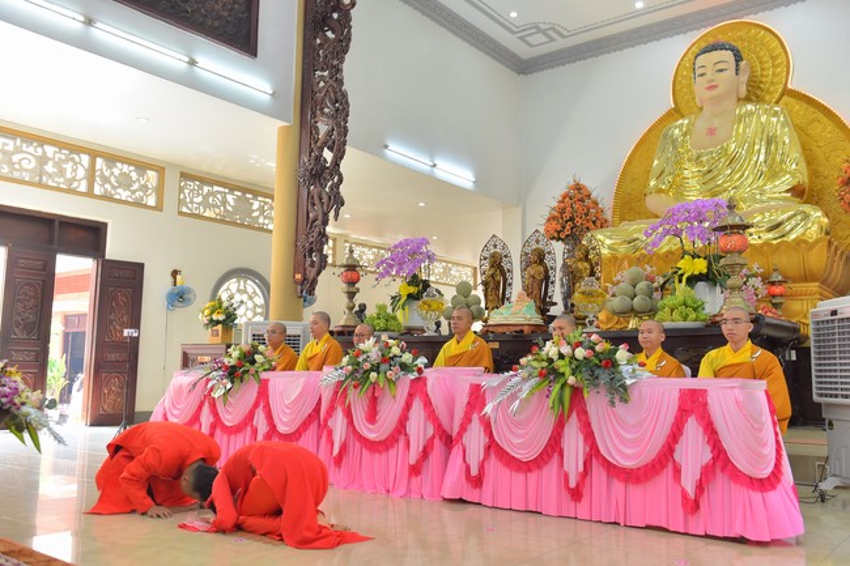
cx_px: 425
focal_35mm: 32
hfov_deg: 58.7
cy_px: 283
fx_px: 755
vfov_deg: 41.1
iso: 800
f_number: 4
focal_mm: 32
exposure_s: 1/125
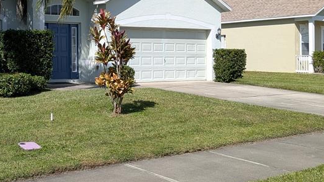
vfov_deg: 23.3
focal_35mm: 51
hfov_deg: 39.0
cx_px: 65
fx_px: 438
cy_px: 48
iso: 29
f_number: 1.7
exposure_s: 1/2262
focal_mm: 4.53
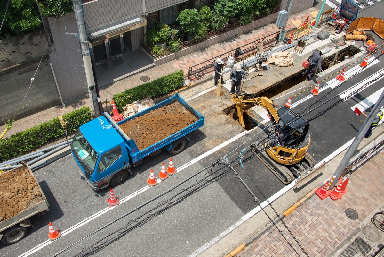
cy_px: 128
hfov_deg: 55.8
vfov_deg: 38.9
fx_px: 363
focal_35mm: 34
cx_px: 192
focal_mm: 34
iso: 400
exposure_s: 1/320
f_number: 11
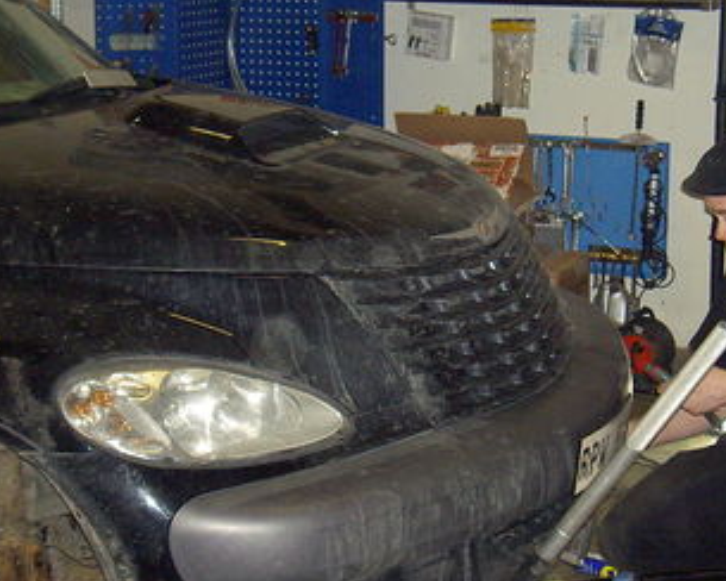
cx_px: 400
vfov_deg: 19.2
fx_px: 1719
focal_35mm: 80
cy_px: 336
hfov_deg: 23.8
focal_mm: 8
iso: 200
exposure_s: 1/125
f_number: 2.8
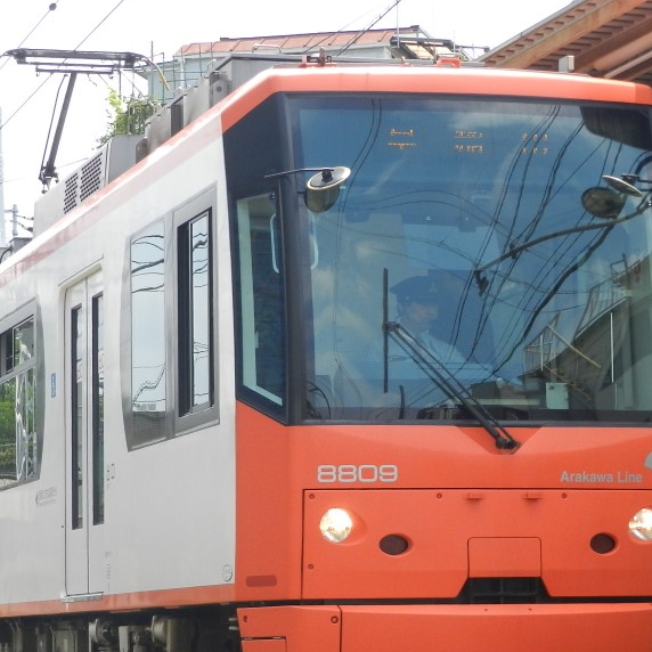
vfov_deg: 13.1
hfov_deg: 13.1
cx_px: 319
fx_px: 2834
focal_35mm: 133
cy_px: 359
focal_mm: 14.9
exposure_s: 1/500
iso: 250
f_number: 4.4
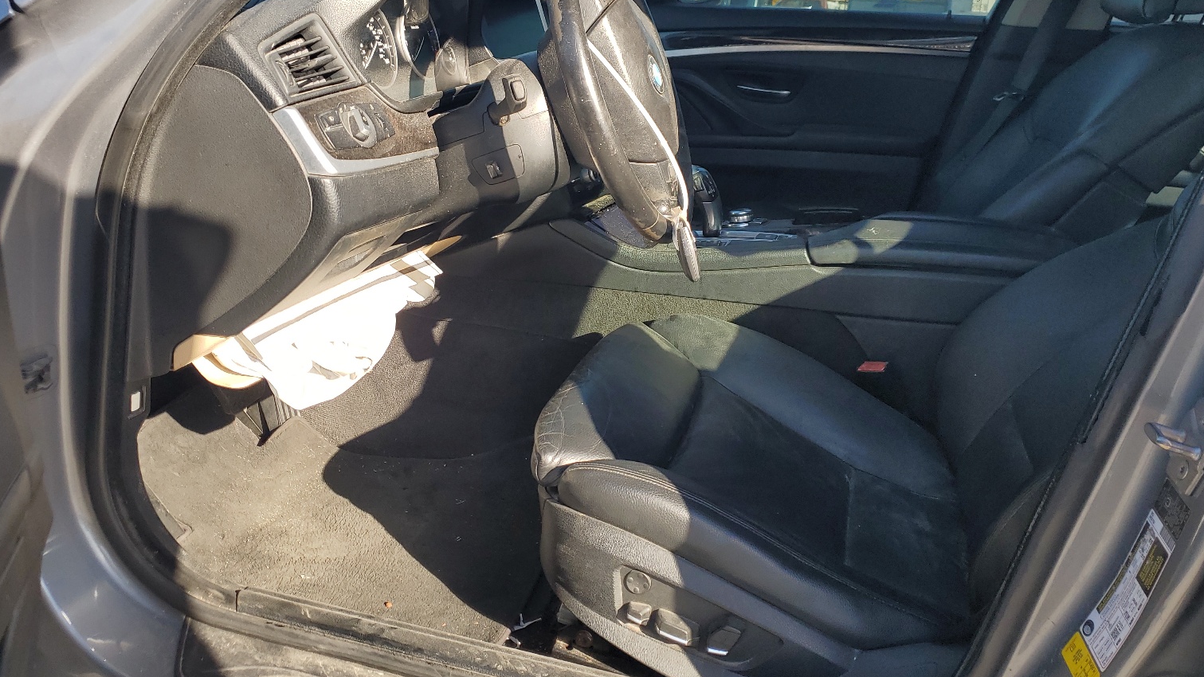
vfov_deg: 38.8
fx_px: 958
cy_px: 268
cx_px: 593
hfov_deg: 64.3
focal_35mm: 30
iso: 50
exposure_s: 1/769
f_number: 1.5
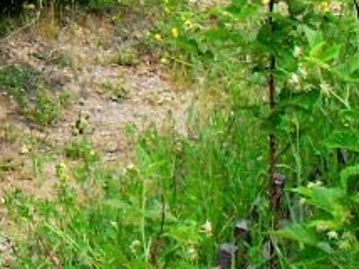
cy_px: -171
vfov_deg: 7.9
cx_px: -272
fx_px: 1885
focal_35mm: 182
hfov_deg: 10.3
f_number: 2.8
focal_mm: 6.3
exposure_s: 1/45
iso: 120
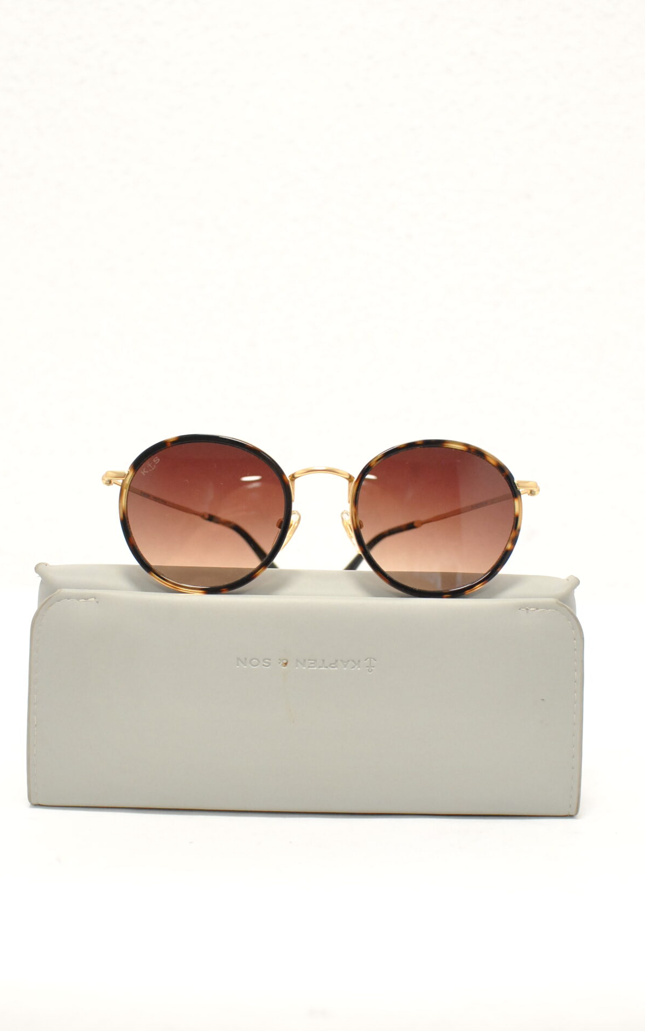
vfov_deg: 37.2
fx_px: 1533
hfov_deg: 23.8
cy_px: 518
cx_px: 311
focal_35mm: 55
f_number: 4
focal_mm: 35
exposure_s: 1/100
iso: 800
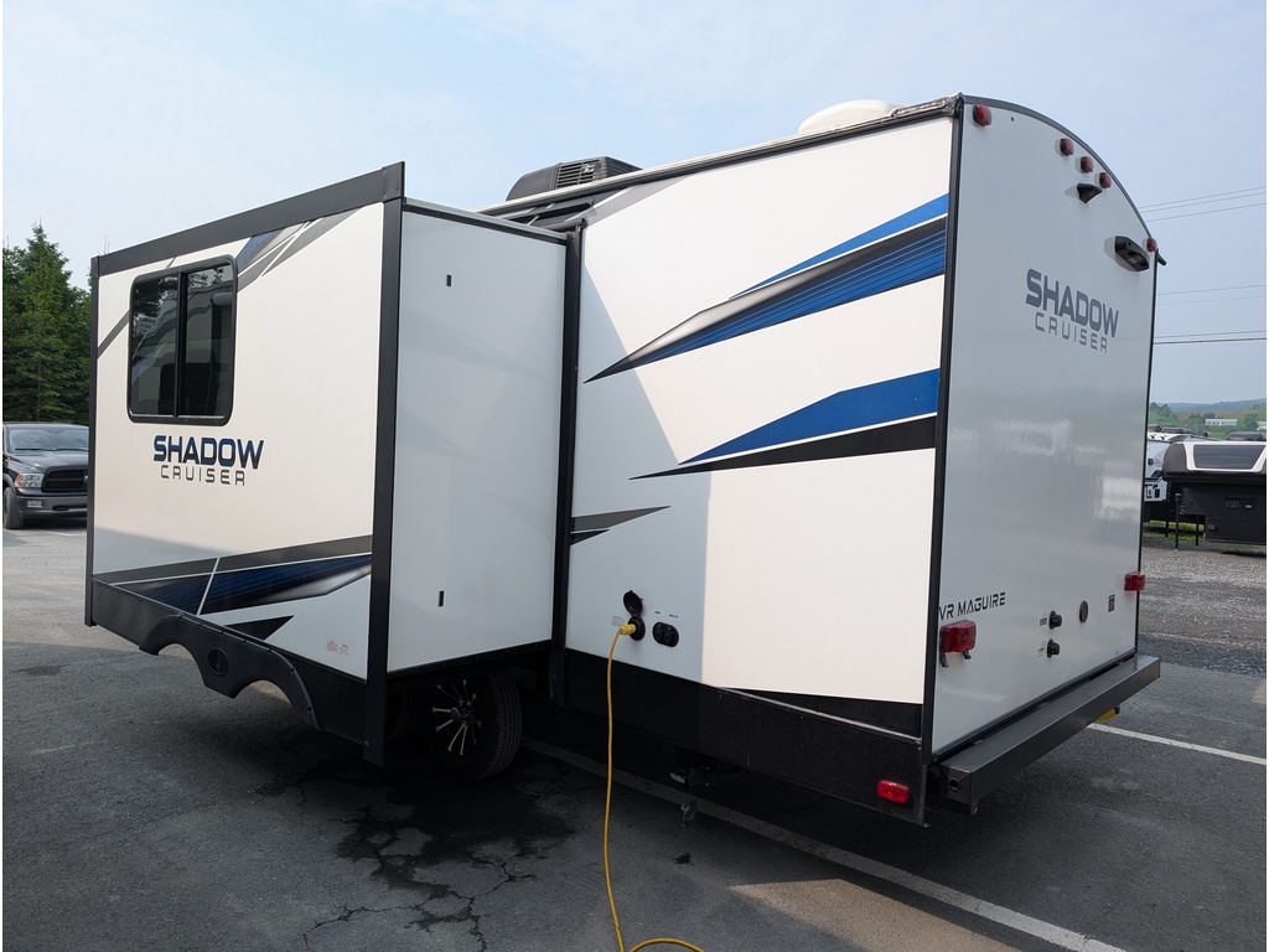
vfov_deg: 56.8
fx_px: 880
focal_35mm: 24
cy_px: 476
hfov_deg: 71.6
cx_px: 634
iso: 30
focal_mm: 6.9
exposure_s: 1/1185
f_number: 1.68
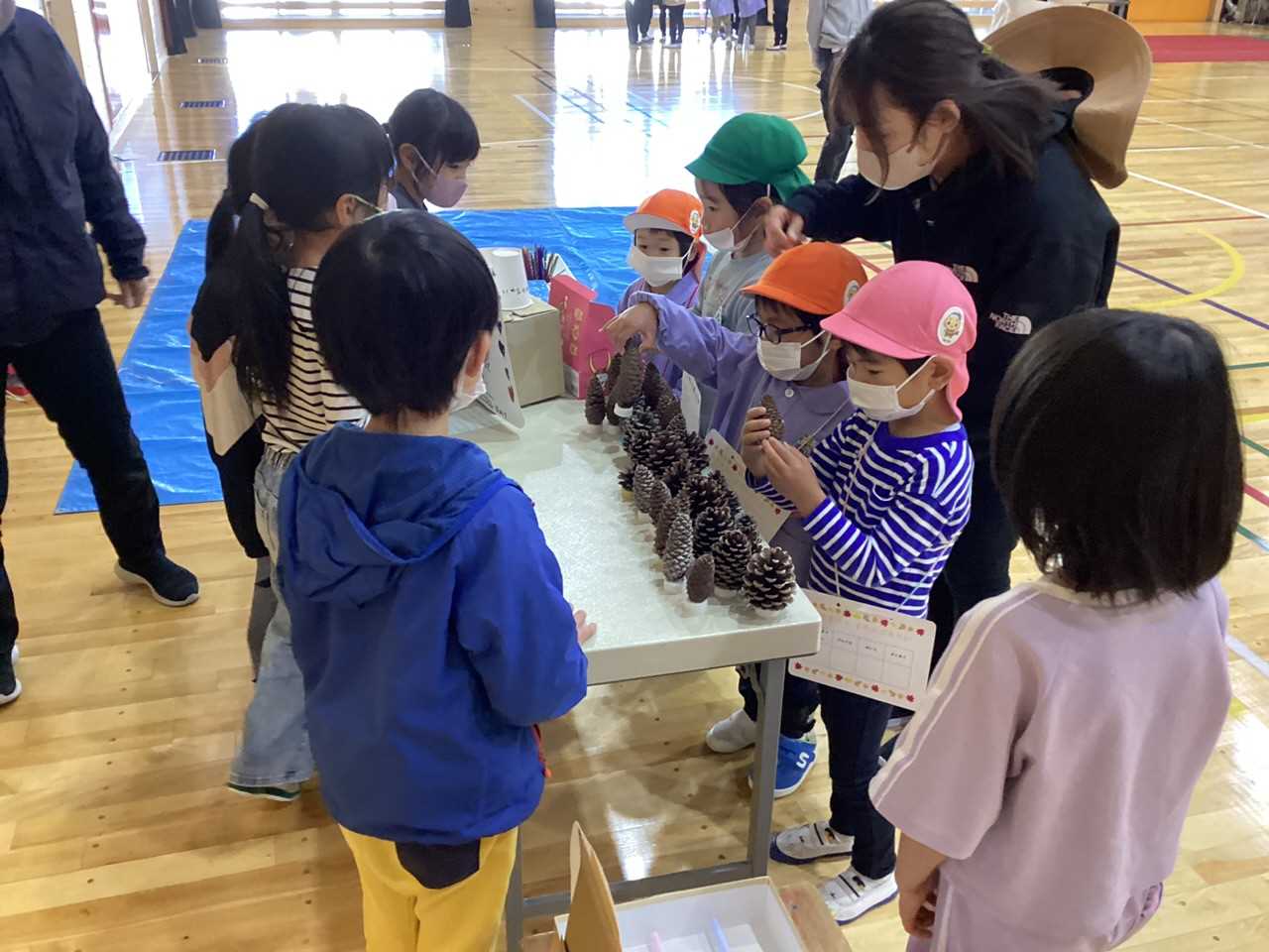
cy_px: 476
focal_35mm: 31
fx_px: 1136
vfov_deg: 45.4
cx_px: 634
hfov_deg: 58.4
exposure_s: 1/60
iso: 320
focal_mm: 3.3
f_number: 2.4
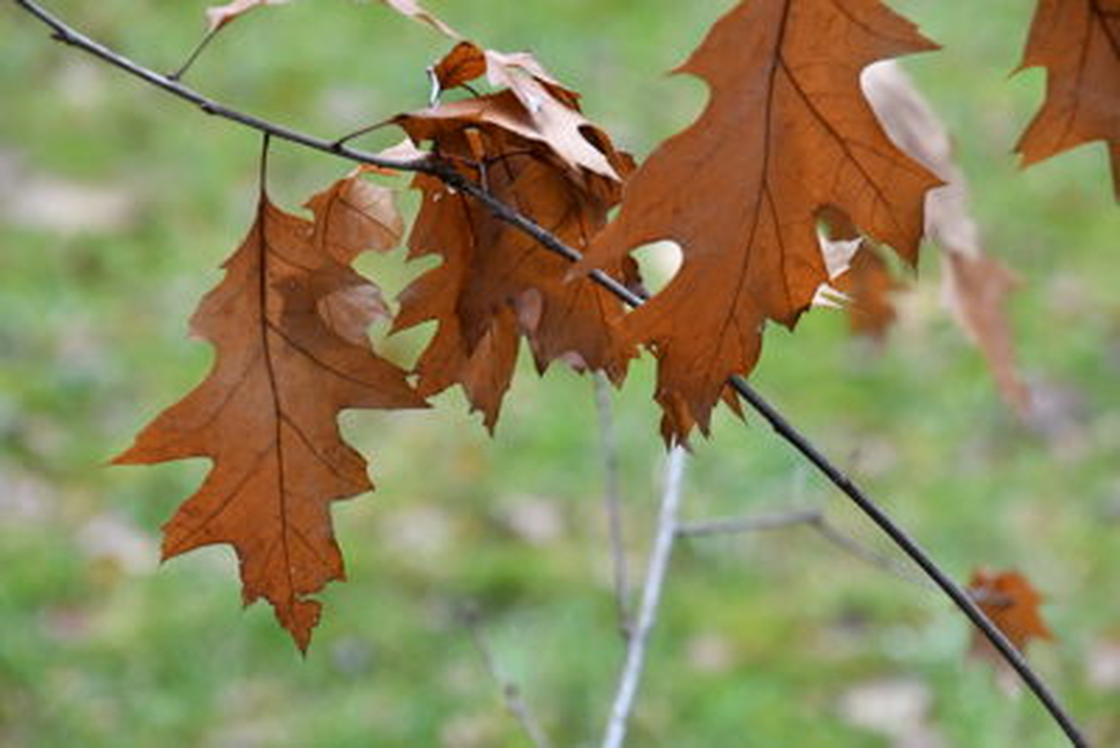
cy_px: 374
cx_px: 560
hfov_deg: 12.4
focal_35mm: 165
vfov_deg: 8.3
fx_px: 5135
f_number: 5.6
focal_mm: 110
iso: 8000
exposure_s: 1/125
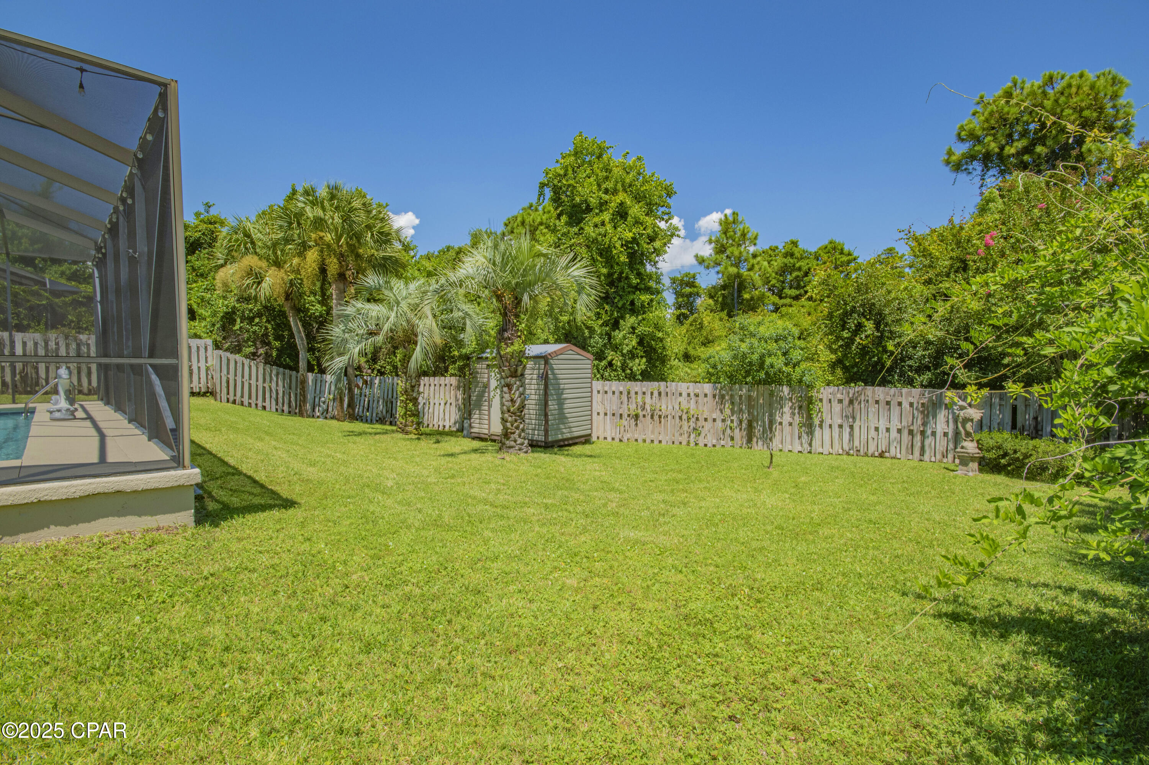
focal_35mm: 15
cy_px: 382
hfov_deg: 100.4
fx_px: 478
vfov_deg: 77.3
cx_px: 574
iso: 250
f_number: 14
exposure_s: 1/160
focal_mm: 10
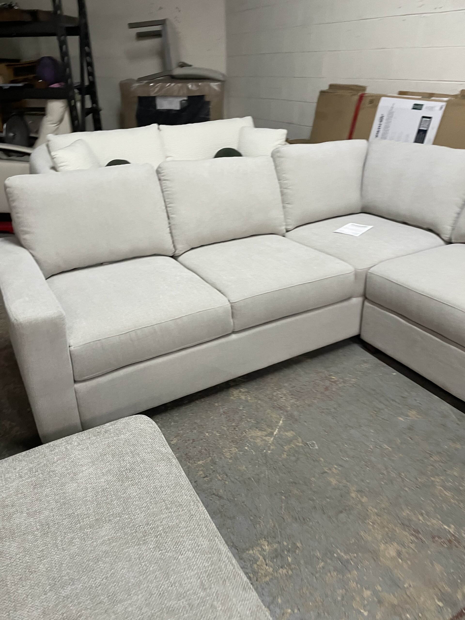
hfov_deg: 53.1
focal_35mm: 26
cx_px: 232
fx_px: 466
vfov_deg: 67.3
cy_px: 310
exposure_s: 1/60
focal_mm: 4.2
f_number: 1.6
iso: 200
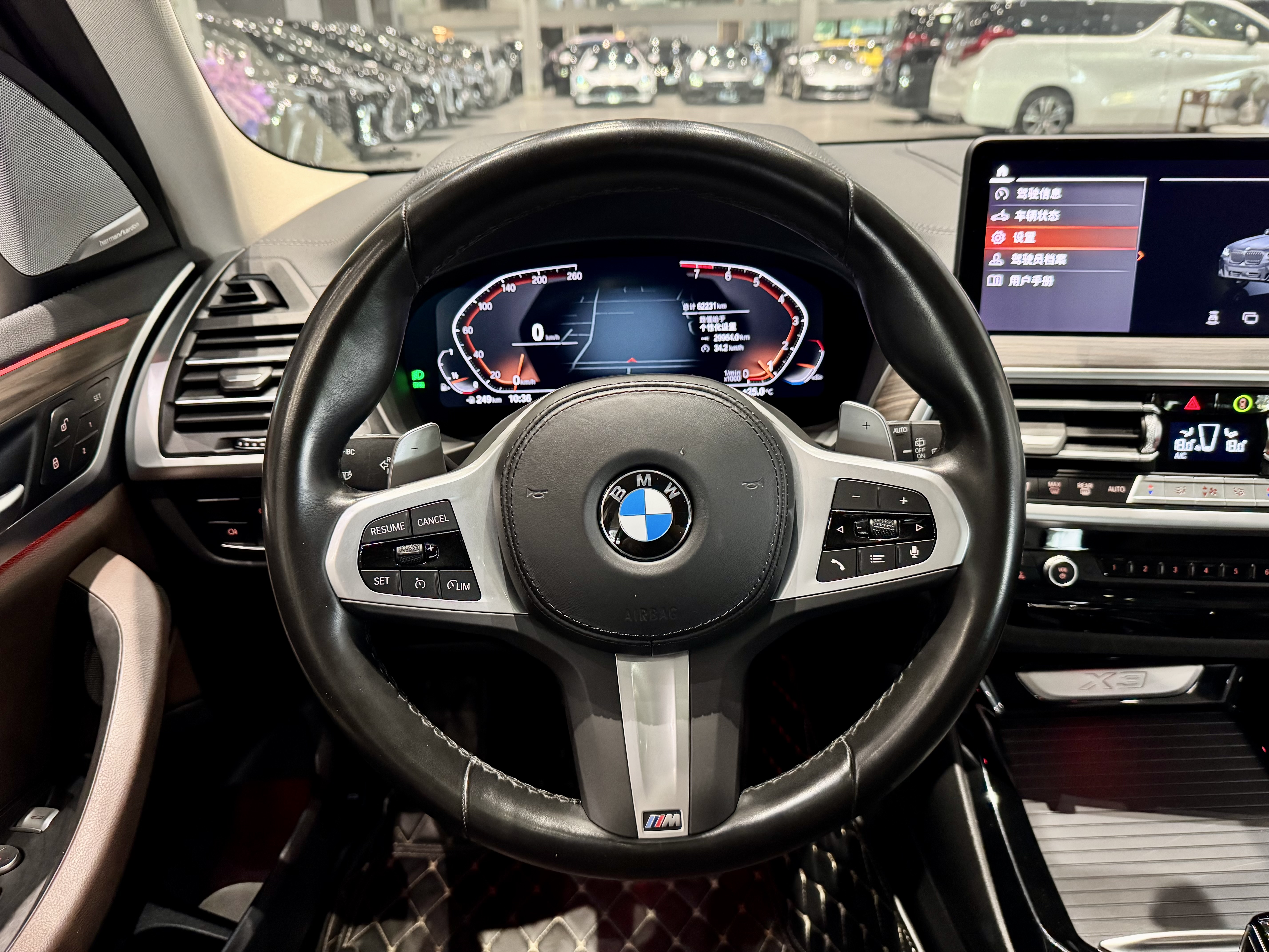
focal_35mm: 24
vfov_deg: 56.8
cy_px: 476
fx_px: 880
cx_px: 634
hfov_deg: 71.6
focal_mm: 6.76
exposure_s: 1/33
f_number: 1.78
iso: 800
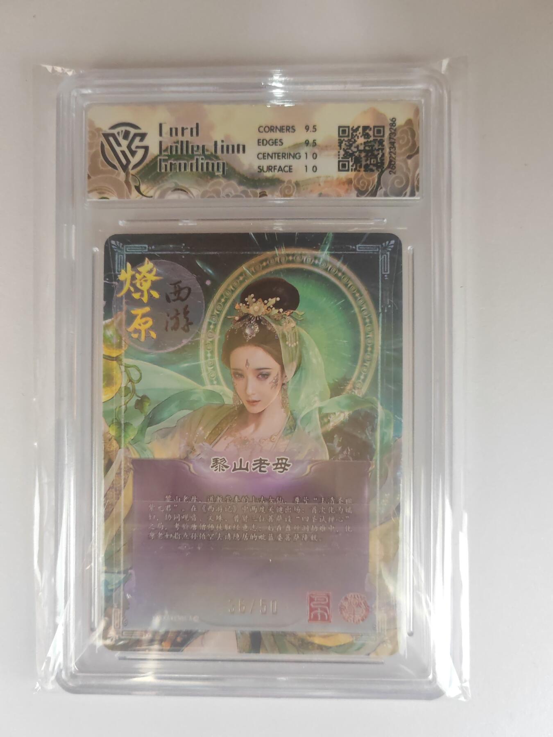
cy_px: 368
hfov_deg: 51.4
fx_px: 575
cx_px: 276
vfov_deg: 65.3
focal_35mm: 27
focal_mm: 5.52
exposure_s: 1/33
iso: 1000
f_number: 1.95
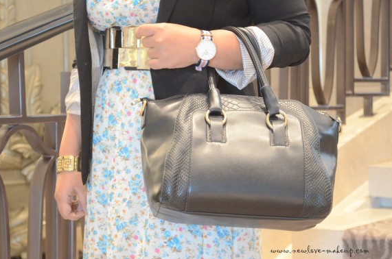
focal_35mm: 82
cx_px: 190
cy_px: 130
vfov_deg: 16.6
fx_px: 891
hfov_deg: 24.8
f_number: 5.6
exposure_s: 1/8
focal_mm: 52
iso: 3200
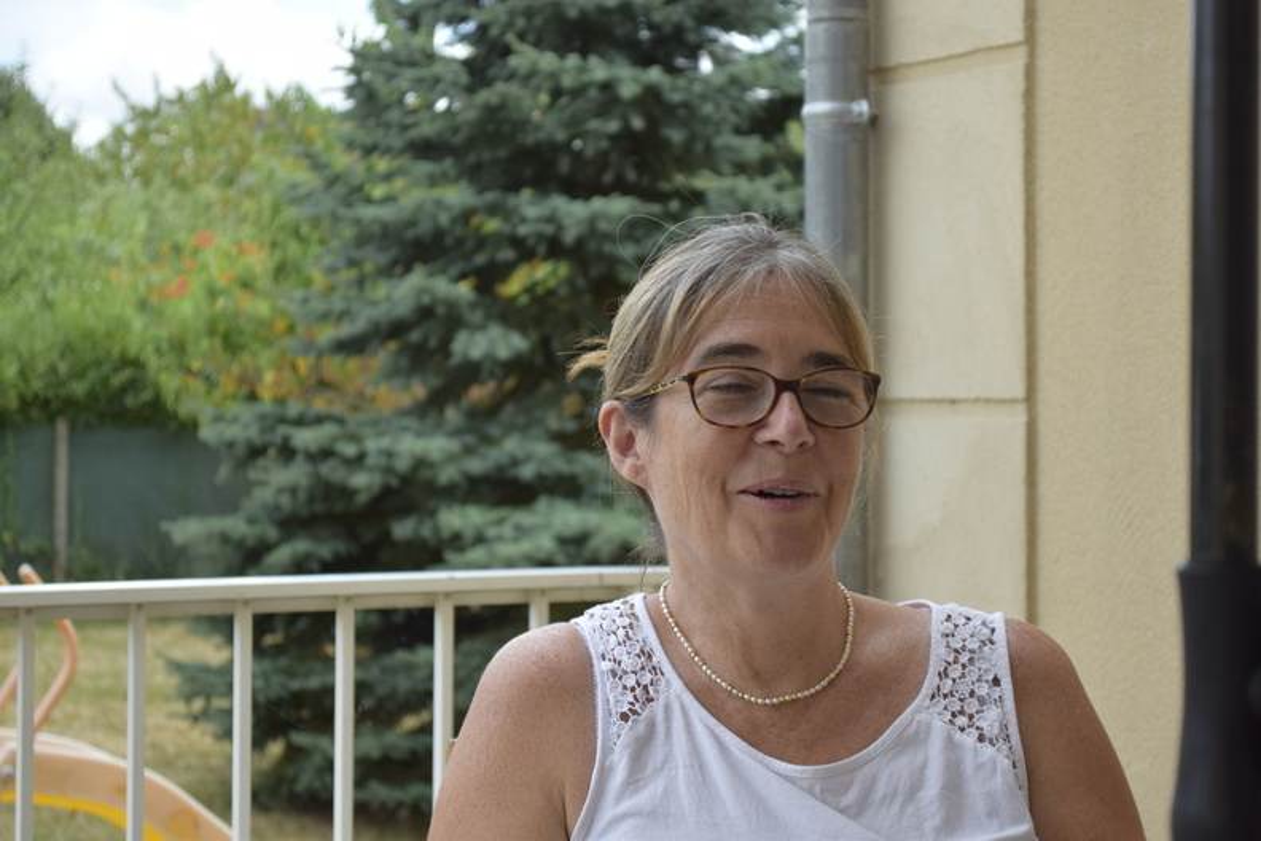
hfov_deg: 24.6
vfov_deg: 16.6
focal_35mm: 82
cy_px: 420
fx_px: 2890
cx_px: 630
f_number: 5.6
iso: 200
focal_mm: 55
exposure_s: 1/320
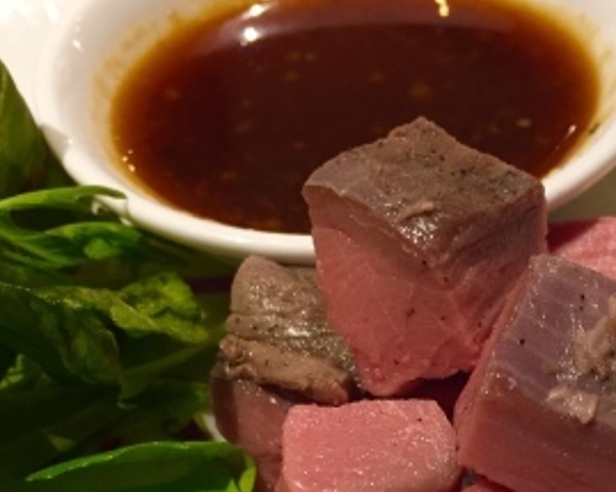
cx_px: 396
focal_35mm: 59
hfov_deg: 31.8
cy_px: 410
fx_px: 1075
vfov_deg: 25.3
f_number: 2.2
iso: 125
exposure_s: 1/30
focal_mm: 4.15
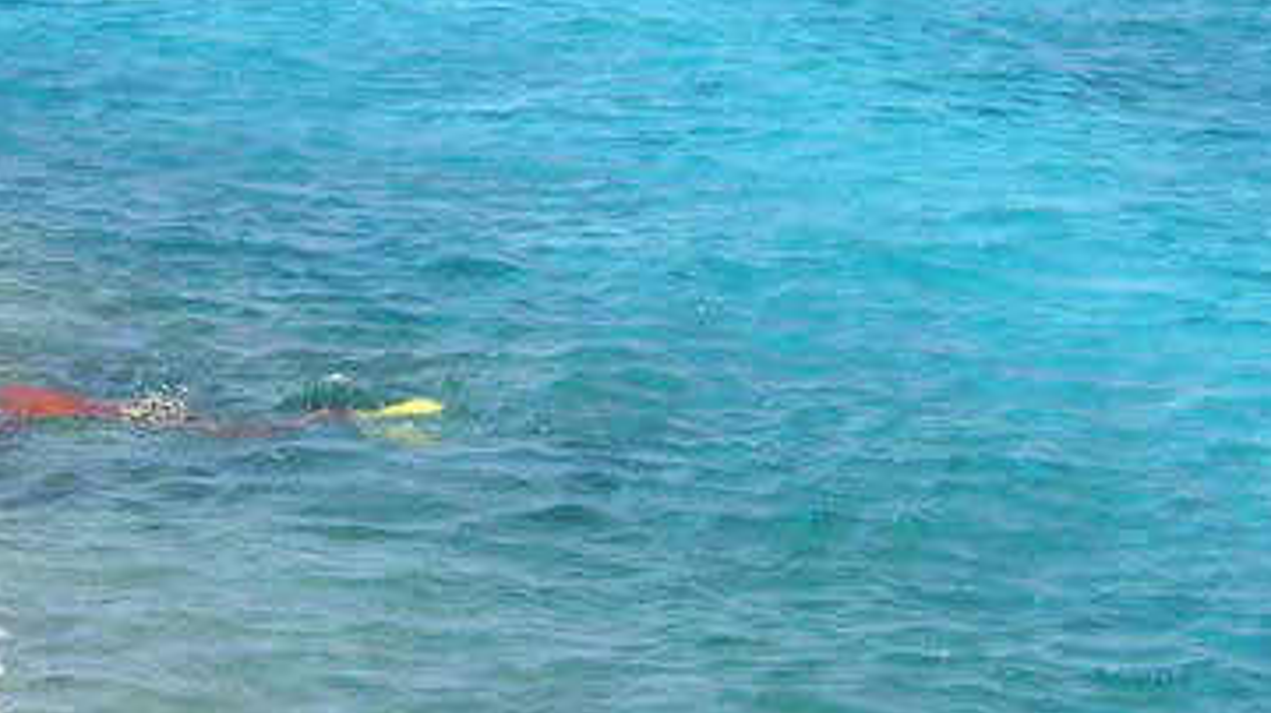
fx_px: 6197
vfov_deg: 6.6
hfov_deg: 11.6
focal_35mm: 184
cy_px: 169
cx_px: 102
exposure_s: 1/350
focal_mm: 12.6
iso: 50
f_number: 4.4
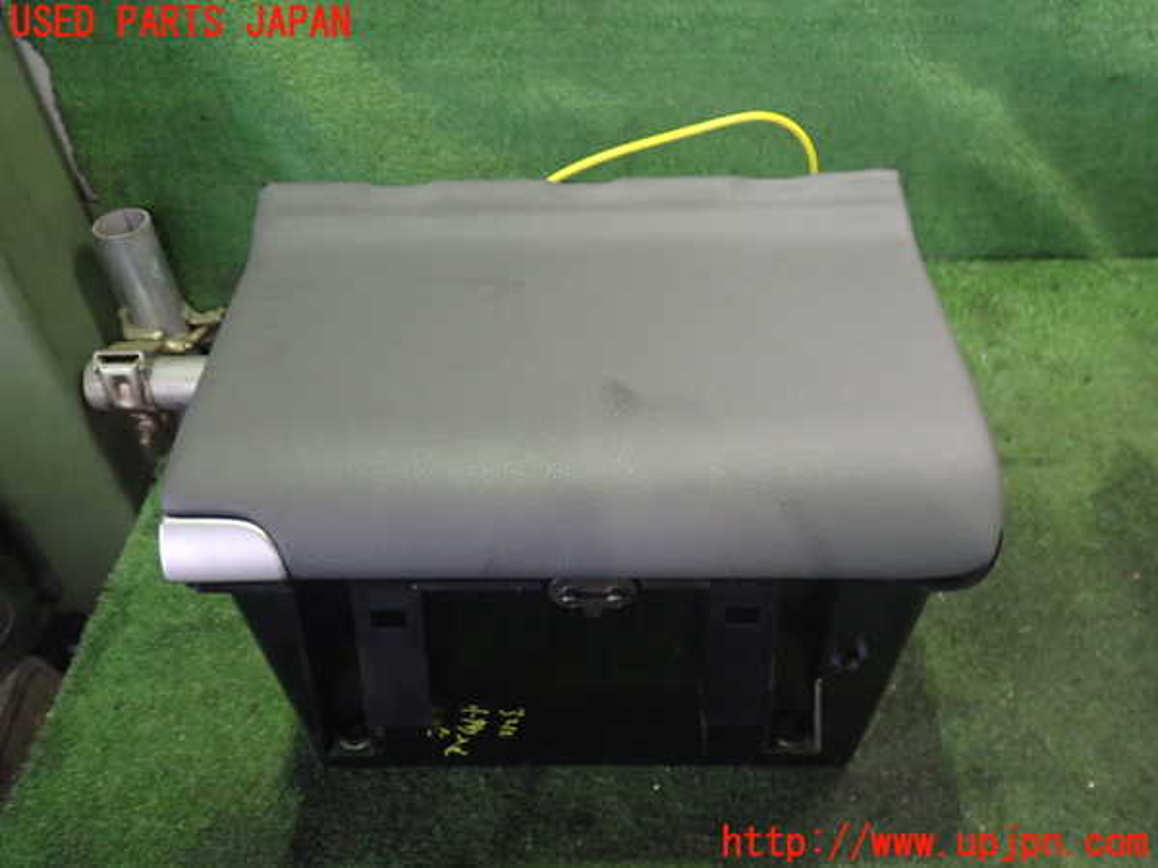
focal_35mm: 30
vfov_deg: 46.8
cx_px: 579
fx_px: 1004
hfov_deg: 60.0
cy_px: 434
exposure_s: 1/30
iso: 800
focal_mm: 5.4
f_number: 2.3
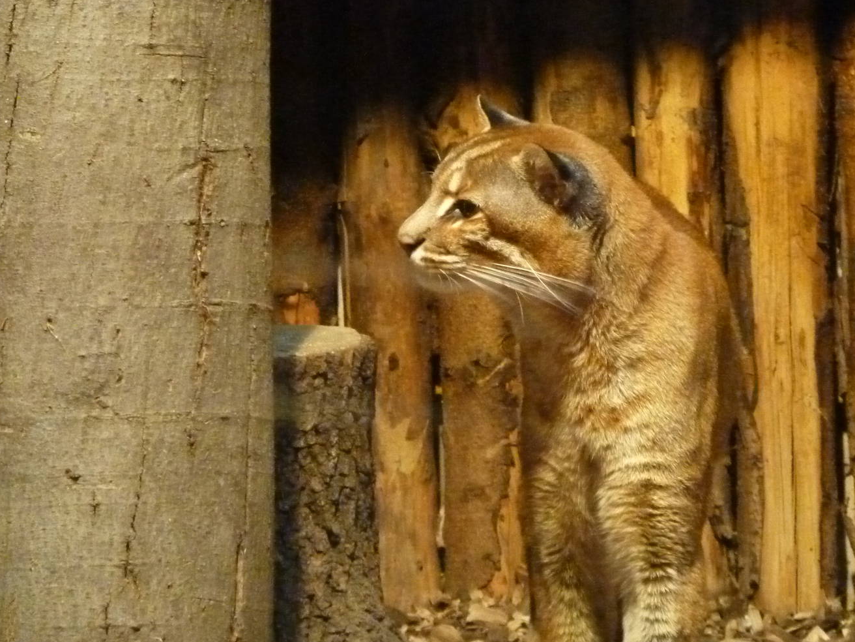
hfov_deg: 8.3
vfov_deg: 6.2
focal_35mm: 239
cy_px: 302
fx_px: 5903
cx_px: 505
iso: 1600
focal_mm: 32.1
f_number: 4.5
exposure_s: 1/15
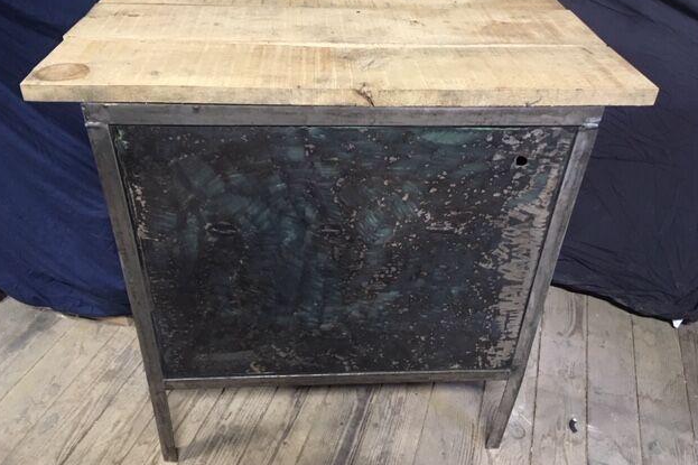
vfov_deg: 42.3
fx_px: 601
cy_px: 223
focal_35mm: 31
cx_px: 348
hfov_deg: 60.3
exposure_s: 1/17
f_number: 2.2
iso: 400
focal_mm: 4.15
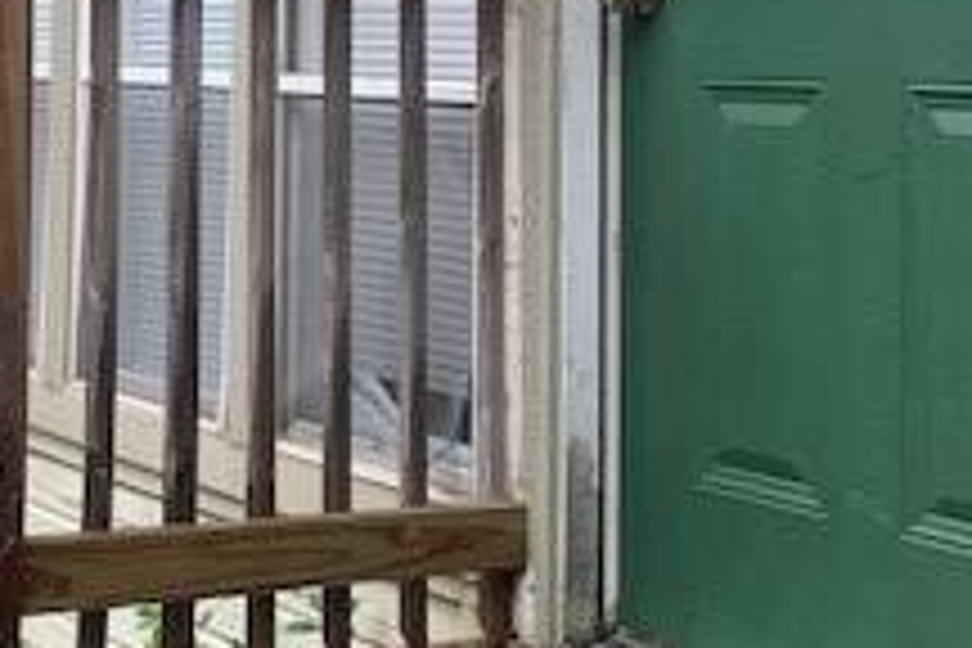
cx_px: 180
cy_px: -68
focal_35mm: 80
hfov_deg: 24.9
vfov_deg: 16.5
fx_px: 2160
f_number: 1.8
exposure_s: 1/152
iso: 25
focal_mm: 4.25
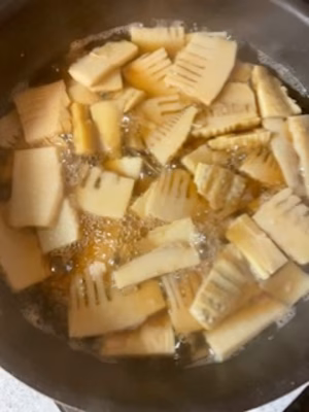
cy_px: 206
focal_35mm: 26
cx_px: 154
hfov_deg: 53.1
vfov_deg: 67.3
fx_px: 309
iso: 500
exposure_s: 1/33
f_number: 1.6
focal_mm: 4.2
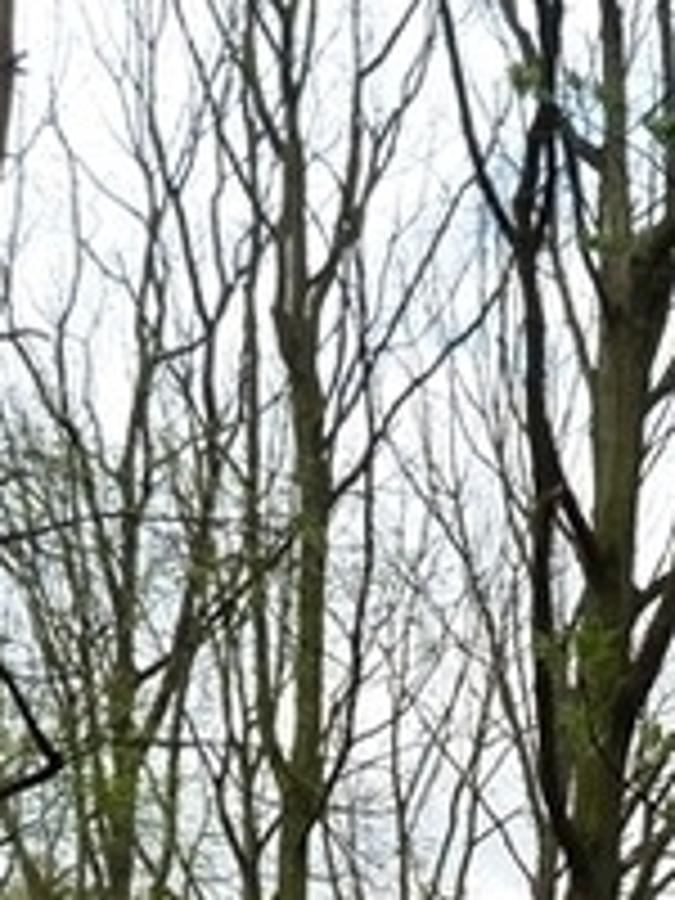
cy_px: 981
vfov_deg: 24.3
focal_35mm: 75
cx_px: 459
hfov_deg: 19.6
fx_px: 1950
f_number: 4
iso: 125
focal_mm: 4.5
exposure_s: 1/160
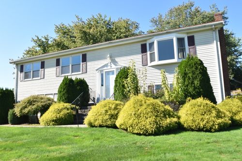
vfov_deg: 43.6
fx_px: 202
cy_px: 80
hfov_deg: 61.9
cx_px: 121
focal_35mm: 30
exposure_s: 1/320
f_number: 9
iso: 200
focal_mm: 20
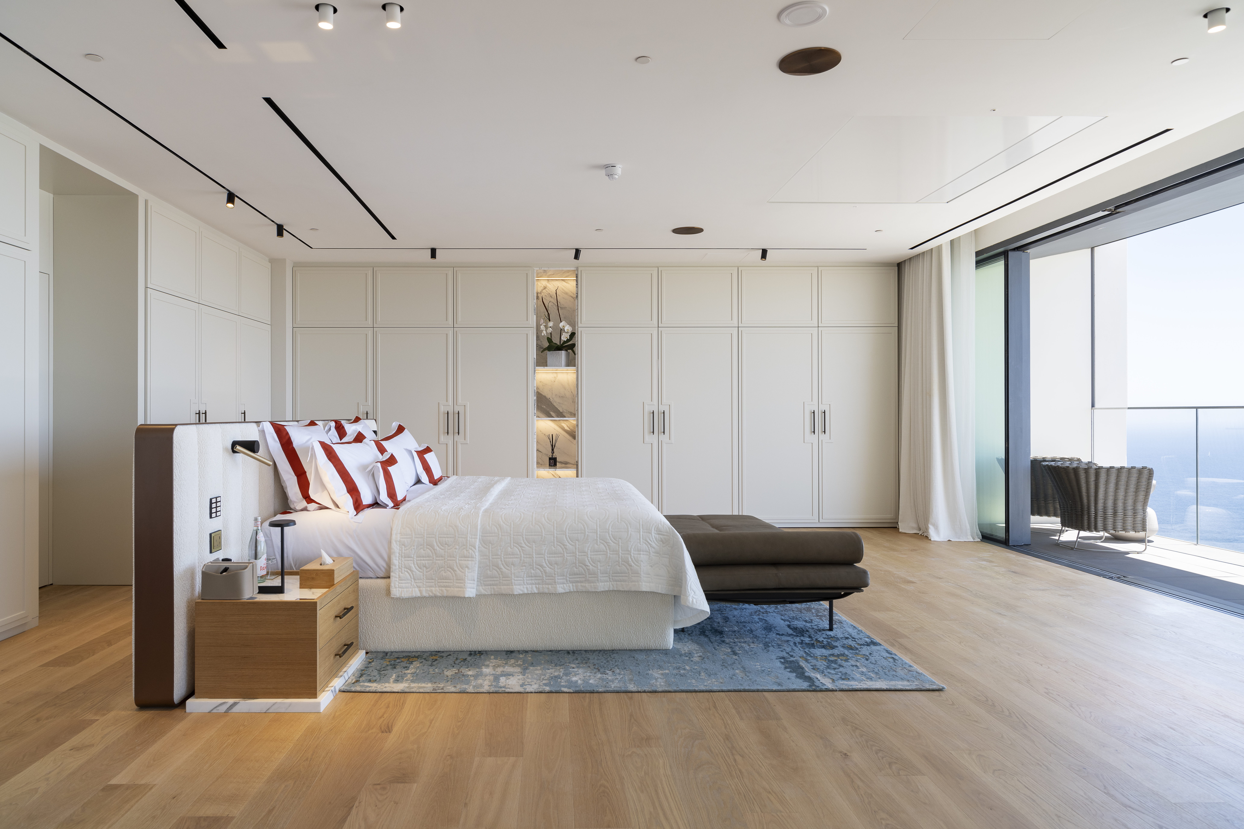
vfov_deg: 59.5
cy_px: 414
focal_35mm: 21
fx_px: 726
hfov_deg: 81.2
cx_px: 622
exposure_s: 1/40
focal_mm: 21
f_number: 11
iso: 100
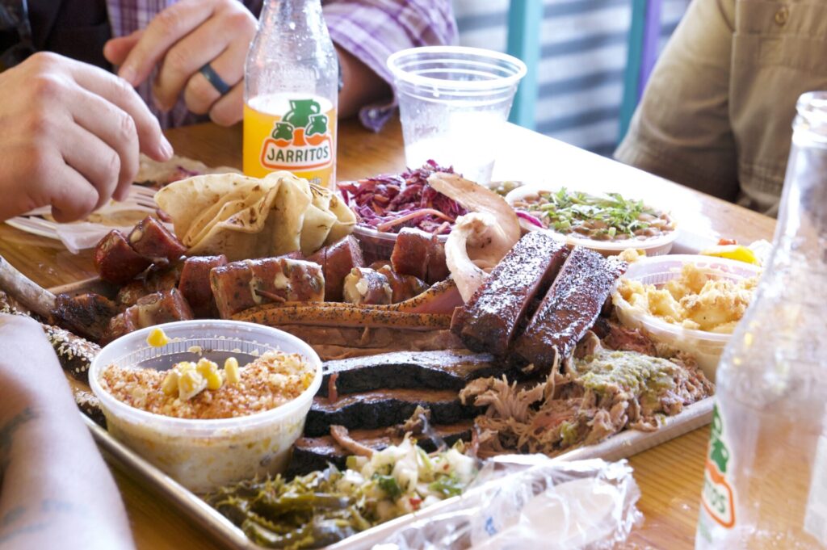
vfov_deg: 18.2
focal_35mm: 75
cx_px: 414
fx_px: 1721
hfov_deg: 27.0
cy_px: 275
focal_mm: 50
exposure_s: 1/13
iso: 800
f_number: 6.3
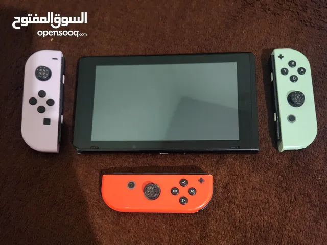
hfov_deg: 73.9
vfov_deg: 58.9
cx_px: 164
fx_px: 217
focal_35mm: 23
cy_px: 122
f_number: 1.8
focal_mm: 5.4
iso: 1000
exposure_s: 1/25
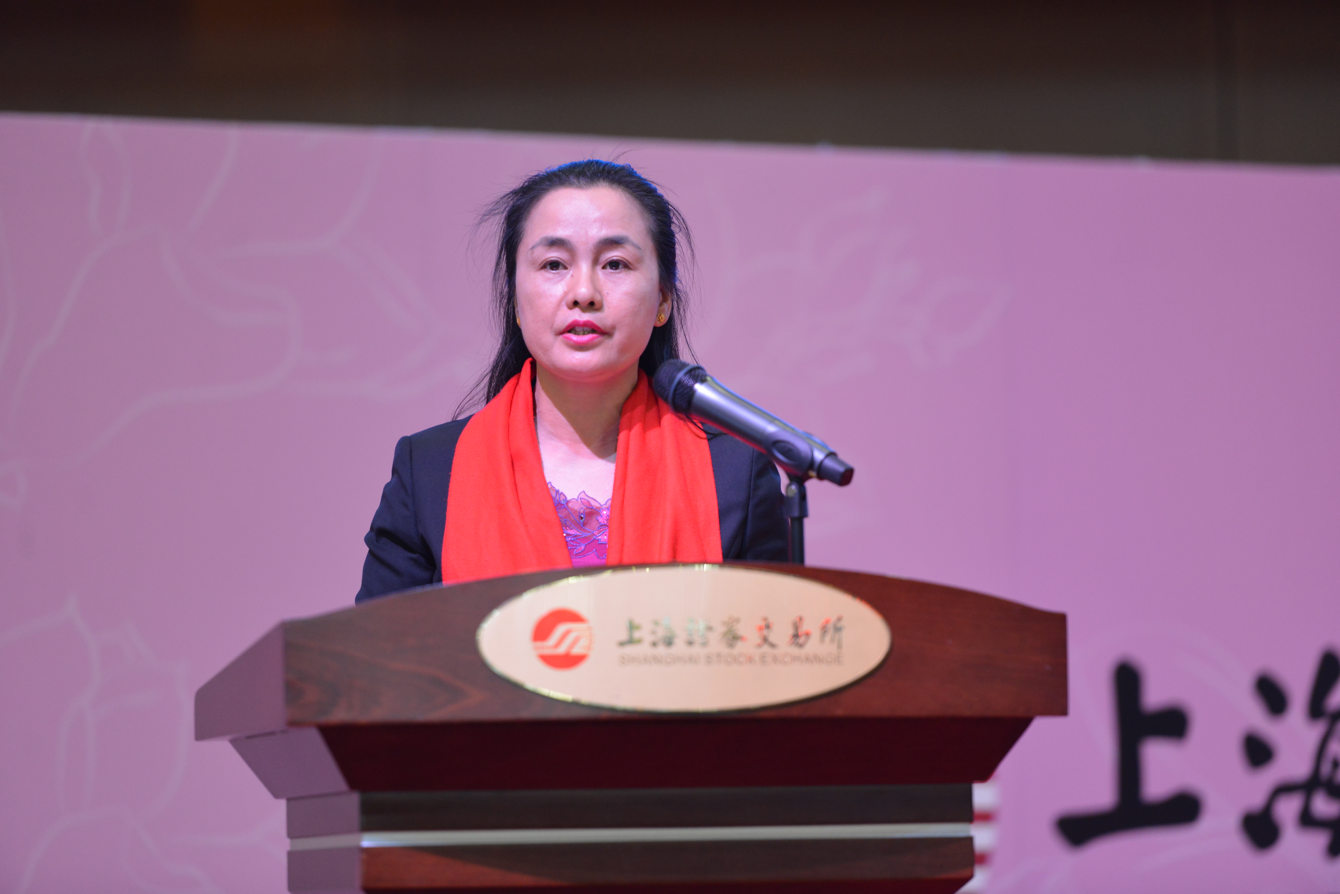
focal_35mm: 200
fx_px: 7444
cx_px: 670
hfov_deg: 10.3
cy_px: 447
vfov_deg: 6.9
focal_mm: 200
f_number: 2.8
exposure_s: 1/160
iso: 2000
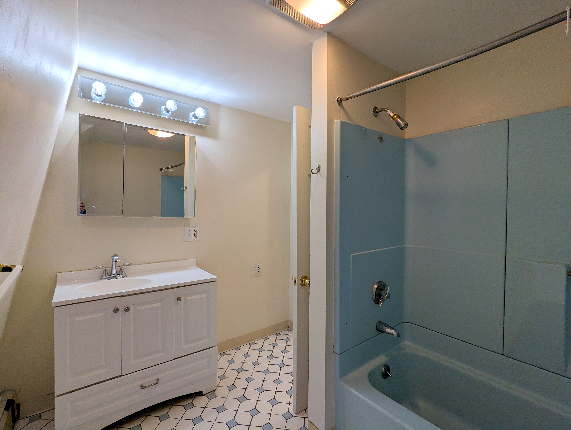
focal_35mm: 16
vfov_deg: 78.2
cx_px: 286
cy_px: 215
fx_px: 264
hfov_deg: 94.4
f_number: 2.2
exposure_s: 1/120
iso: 81
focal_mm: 2.35
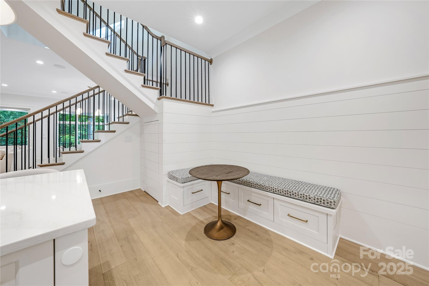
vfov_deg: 90.0
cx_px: 214
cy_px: 143
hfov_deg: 112.6
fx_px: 143
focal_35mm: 12
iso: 400
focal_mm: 12
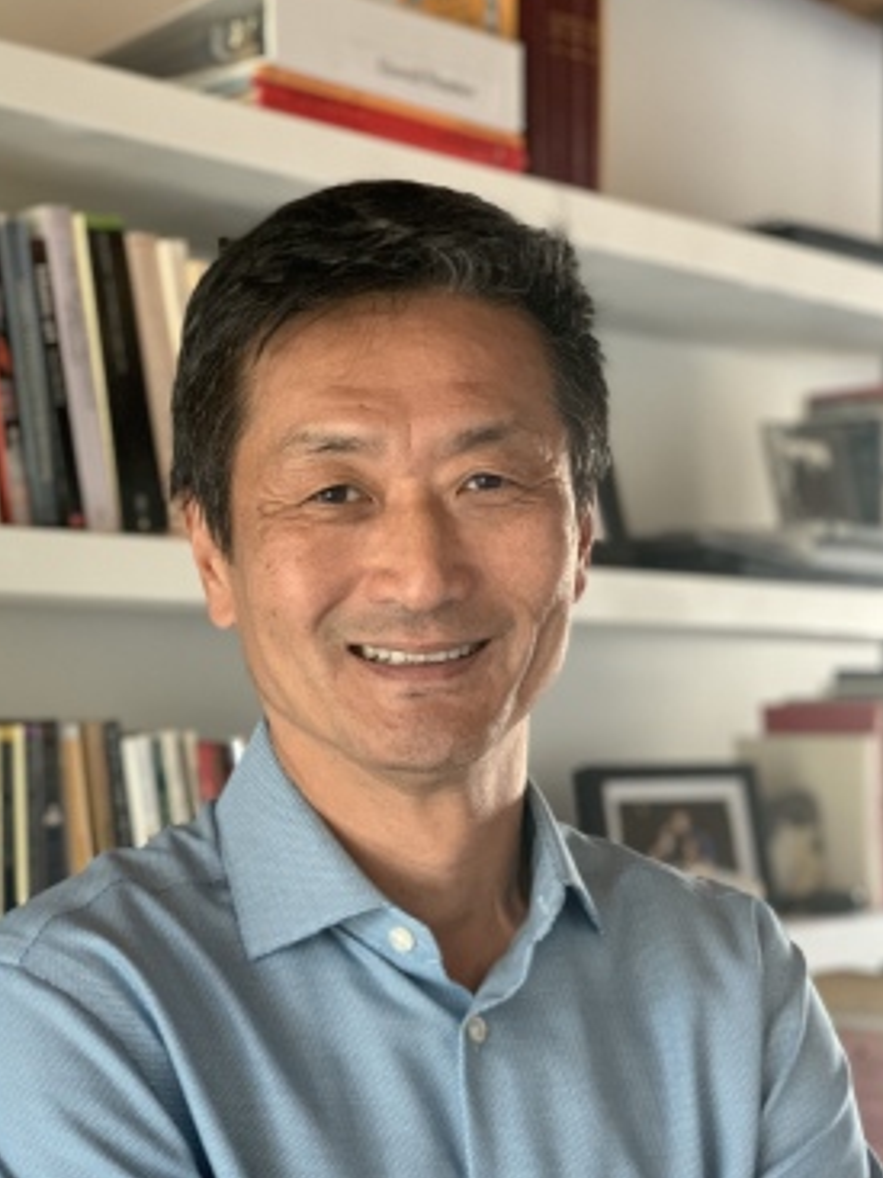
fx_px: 2314
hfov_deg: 21.6
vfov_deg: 28.5
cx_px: 347
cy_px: 671
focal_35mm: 68
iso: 200
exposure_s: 1/60
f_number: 2.4
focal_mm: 6
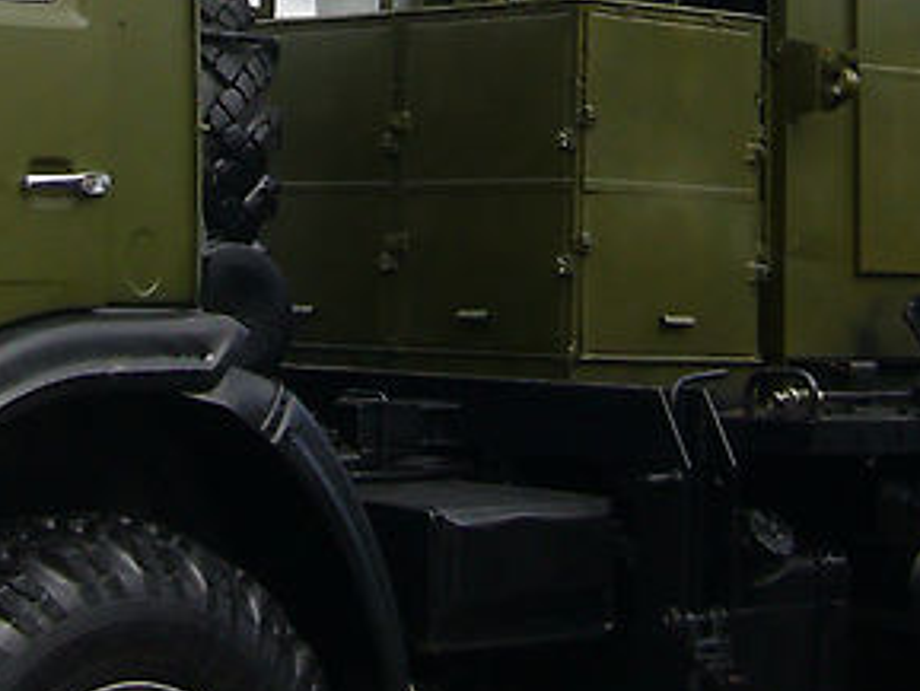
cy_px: -202
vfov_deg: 13.1
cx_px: 379
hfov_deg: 18.0
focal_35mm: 109
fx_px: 2898
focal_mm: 5.8
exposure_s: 1/250
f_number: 5.6
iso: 80
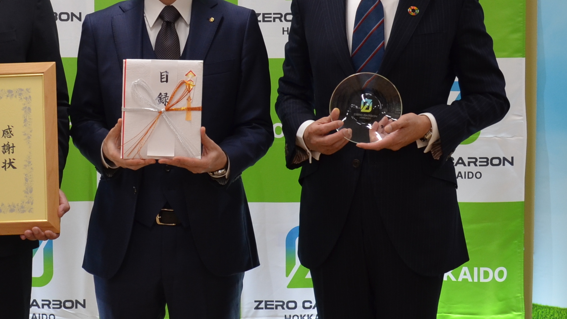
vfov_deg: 15.5
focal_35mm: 78
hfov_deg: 26.8
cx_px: 144
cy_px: 133
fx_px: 1173
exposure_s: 1/50
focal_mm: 22
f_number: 5.6
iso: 400
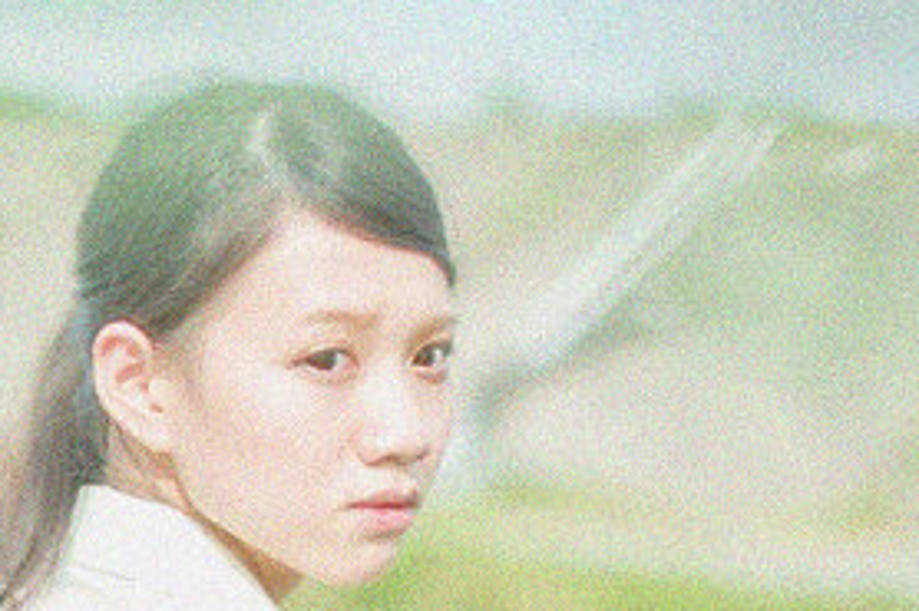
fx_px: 4694
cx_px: -218
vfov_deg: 7.4
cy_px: 504
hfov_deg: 11.0
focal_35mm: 184
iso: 100
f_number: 1.6
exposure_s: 1/8000
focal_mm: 50
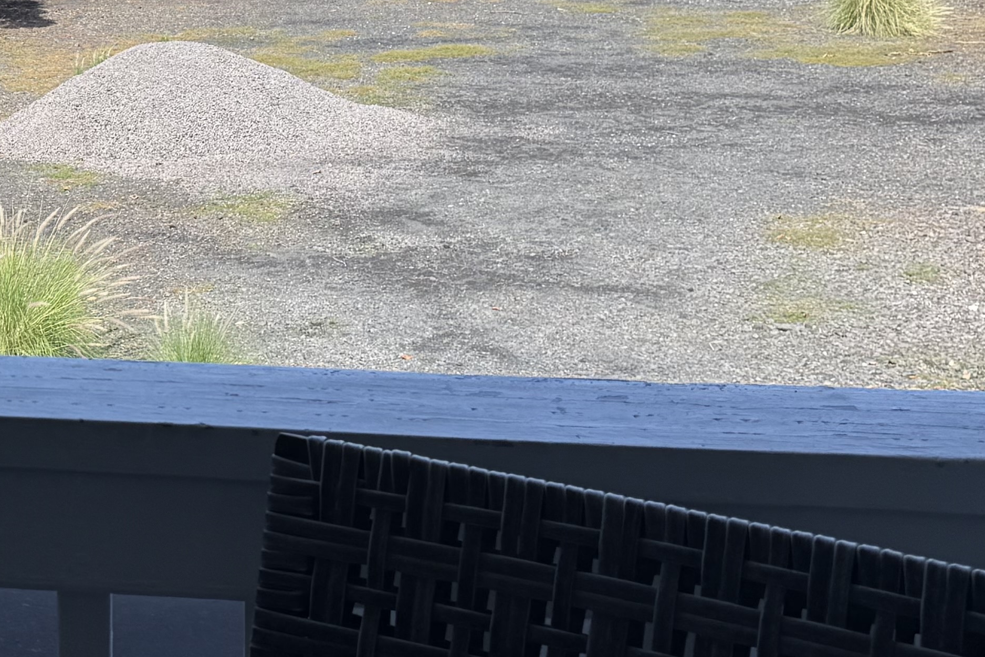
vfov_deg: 17.5
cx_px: -176
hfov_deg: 24.3
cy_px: -9
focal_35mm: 76
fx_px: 2079
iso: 80
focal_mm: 6.76
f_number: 1.78
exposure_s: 1/3425
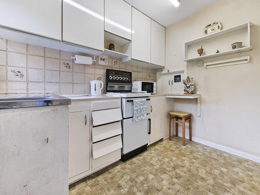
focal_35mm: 13
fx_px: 98
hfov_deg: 106.2
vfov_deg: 89.9
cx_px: 130
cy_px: 98
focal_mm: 2.2
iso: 64
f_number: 2.2
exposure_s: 1/100
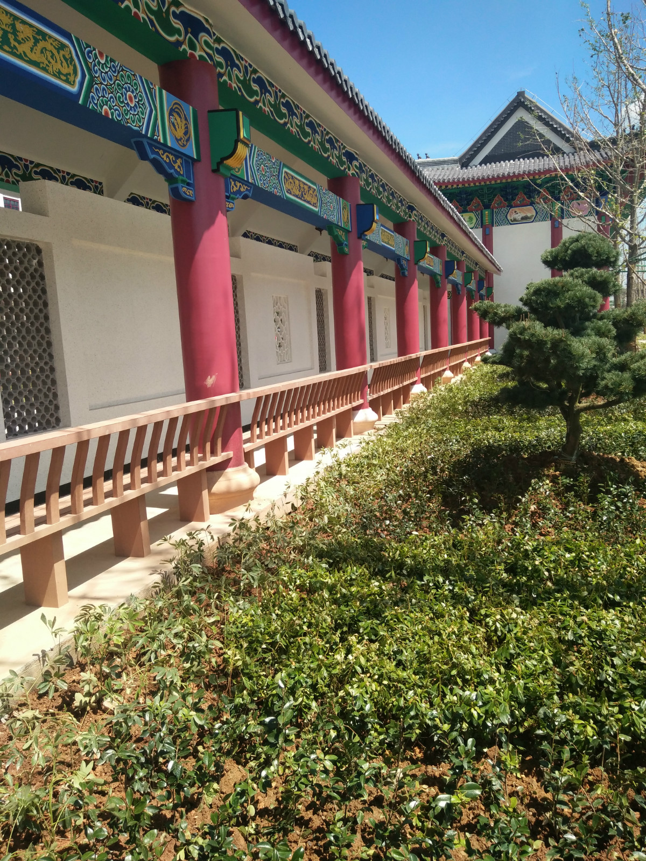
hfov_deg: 63.5
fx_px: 522
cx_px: 323
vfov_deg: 79.0
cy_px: 430
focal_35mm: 21
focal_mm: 3.66
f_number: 2.2
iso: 50
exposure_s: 1/838
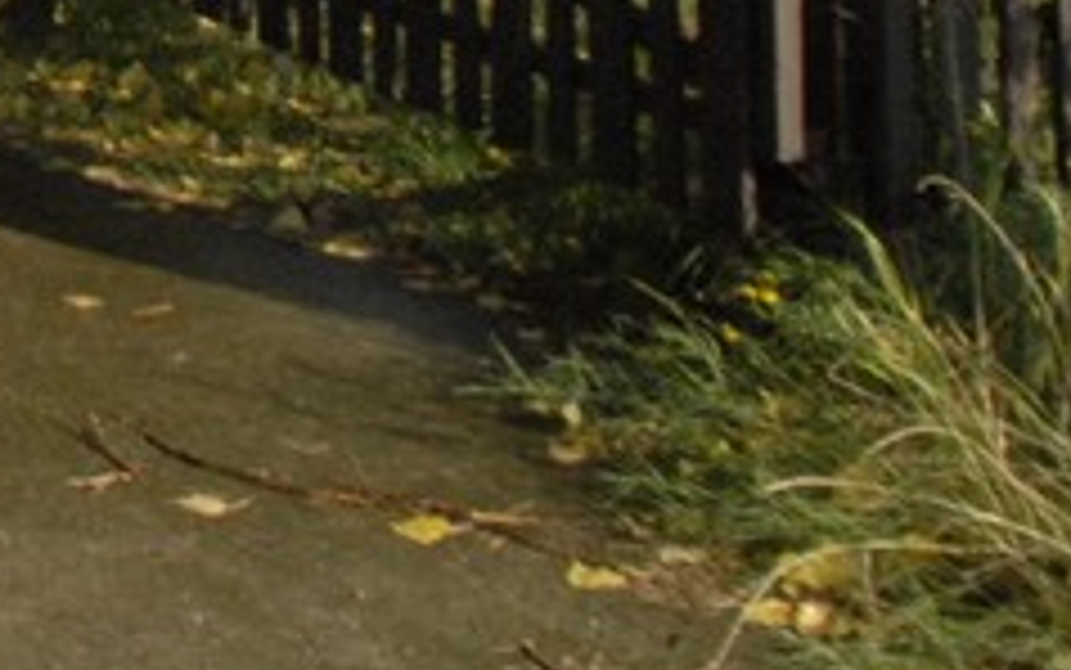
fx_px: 2687
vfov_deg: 12.6
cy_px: -632
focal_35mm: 92
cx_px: -932
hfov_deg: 17.6
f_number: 10
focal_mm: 14
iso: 1000
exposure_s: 1/400
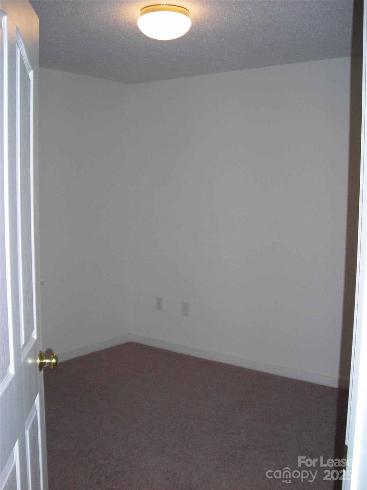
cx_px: 184
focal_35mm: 38
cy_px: 245
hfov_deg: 37.7
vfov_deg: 49.0
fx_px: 537
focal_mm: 6.3
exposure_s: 1/60
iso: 130
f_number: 3.2
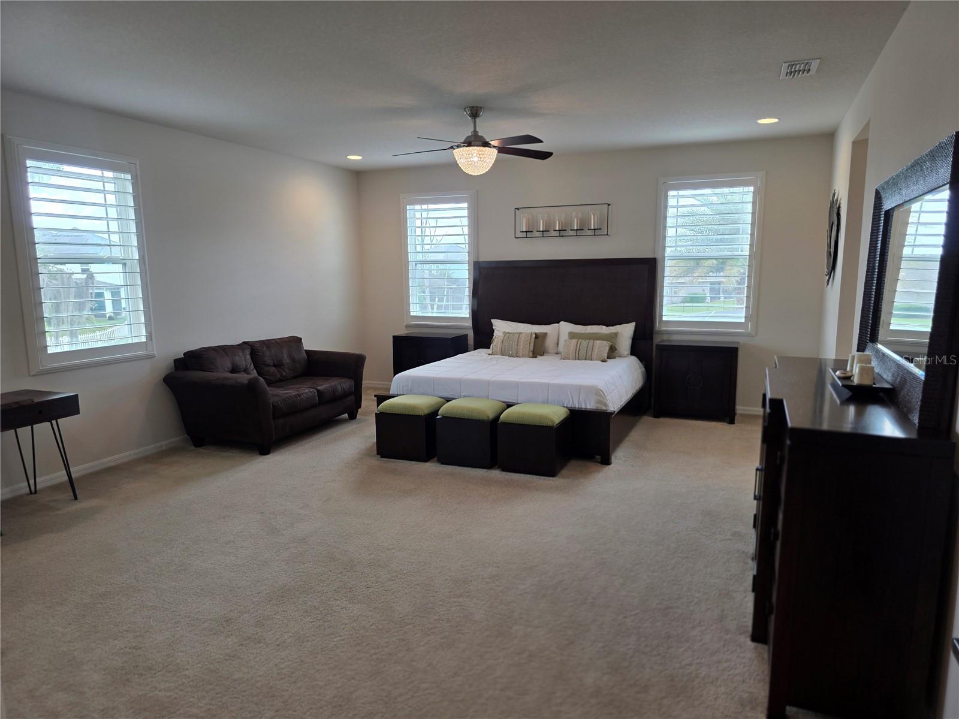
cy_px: 360
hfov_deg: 73.9
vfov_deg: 58.9
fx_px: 637
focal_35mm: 23
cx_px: 480
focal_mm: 6.3
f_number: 1.7
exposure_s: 1/120
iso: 64
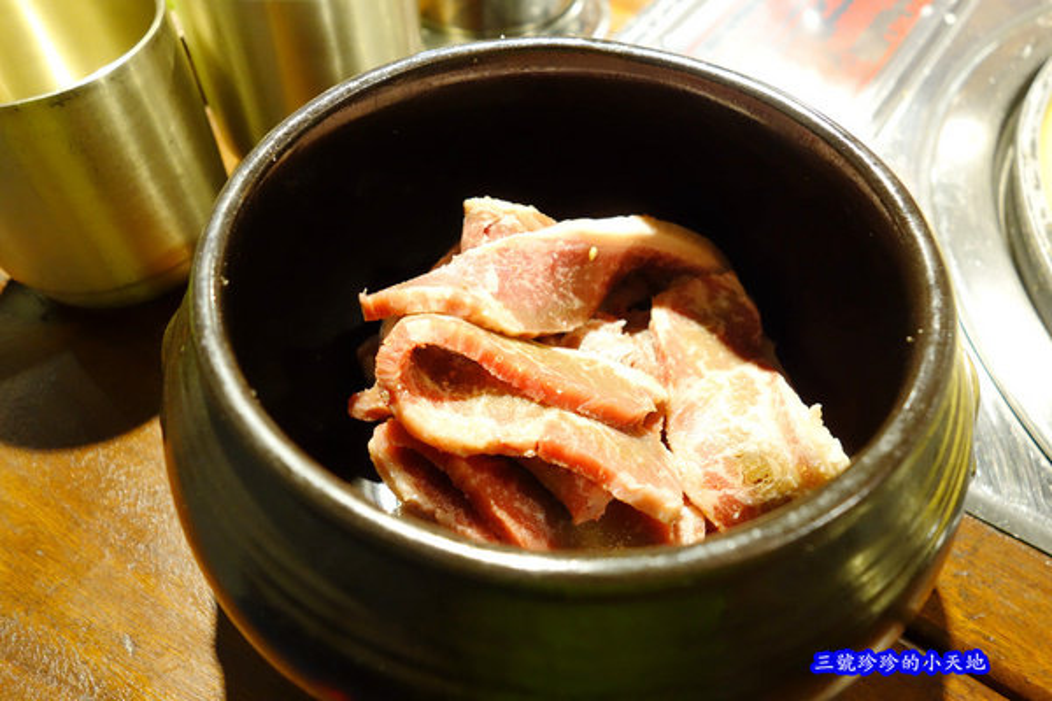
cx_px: 526
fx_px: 818
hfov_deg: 65.5
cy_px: 350
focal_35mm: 28
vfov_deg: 46.4
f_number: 3.5
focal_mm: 10.4
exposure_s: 1/5
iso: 800
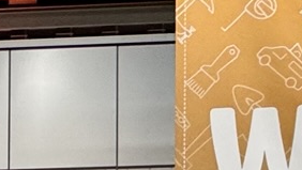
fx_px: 865
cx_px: -110
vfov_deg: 8.5
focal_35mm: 108
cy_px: 579
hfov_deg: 18.2
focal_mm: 2.22
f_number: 2.2
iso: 200
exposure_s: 1/50
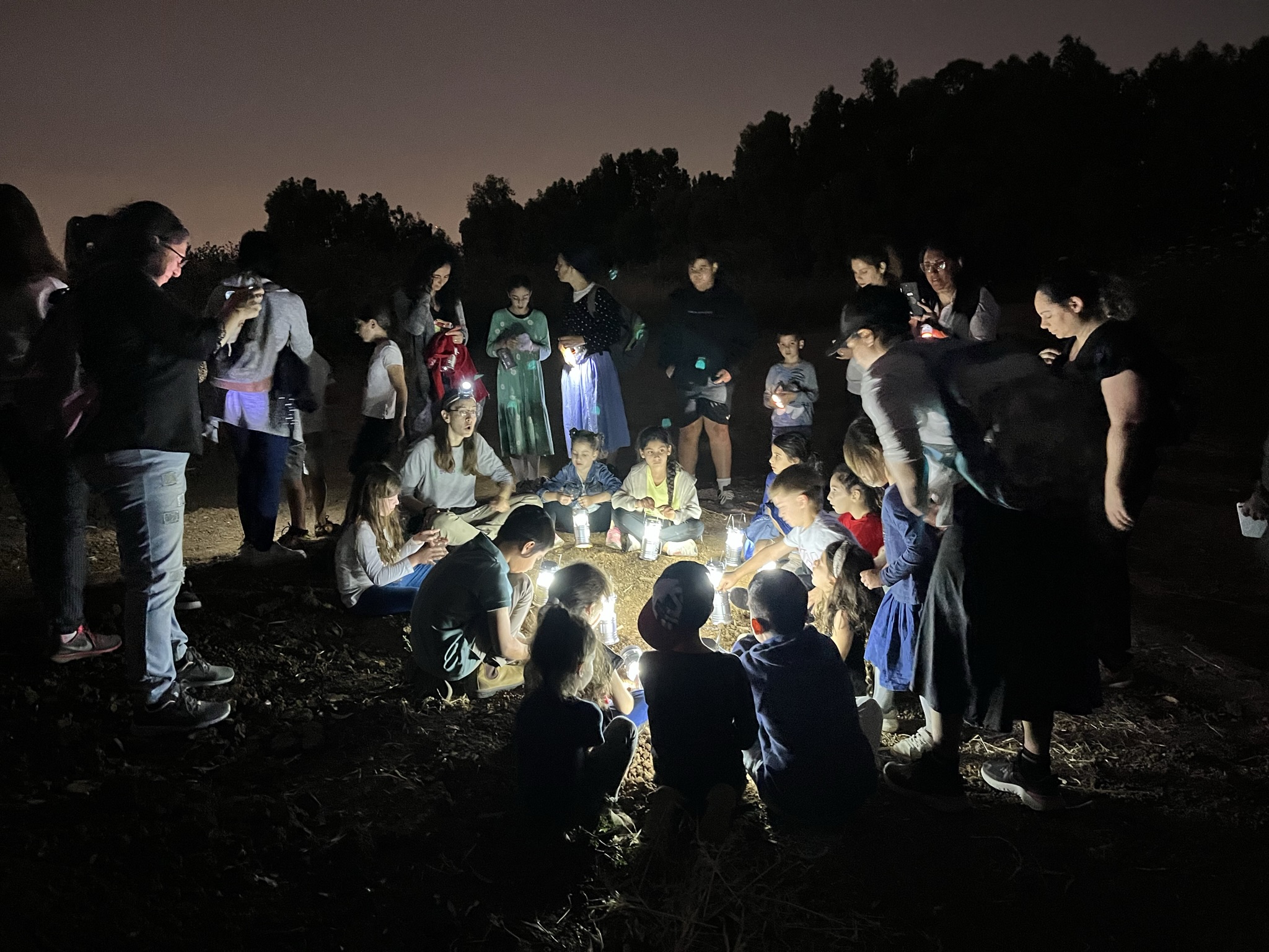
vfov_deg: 53.1
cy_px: 476
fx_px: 953
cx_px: 634
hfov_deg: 67.3
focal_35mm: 26
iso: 1000
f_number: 1.6
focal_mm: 5.1
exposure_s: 1/30
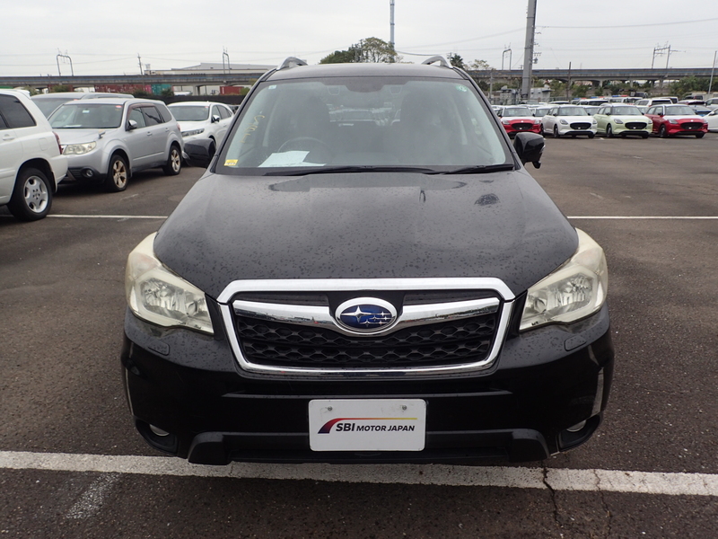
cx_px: 359
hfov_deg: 69.4
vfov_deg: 54.9
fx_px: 519
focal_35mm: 25
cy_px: 270
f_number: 2.8
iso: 100
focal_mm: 4.5
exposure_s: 1/160
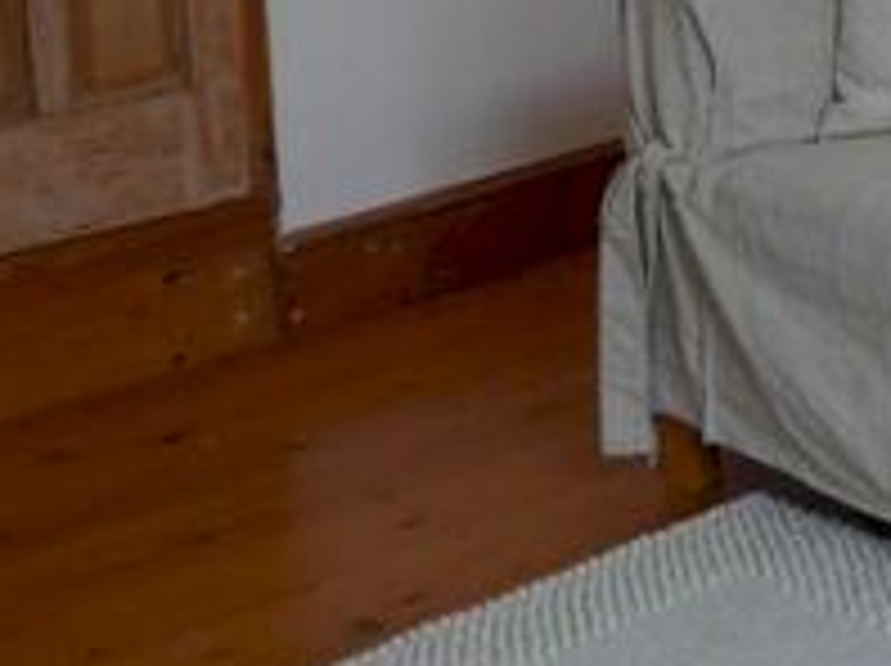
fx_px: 2545
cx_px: 1195
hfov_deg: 18.3
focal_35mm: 99
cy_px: -367
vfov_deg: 13.9
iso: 160
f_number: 3.5
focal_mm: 14
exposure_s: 1/80
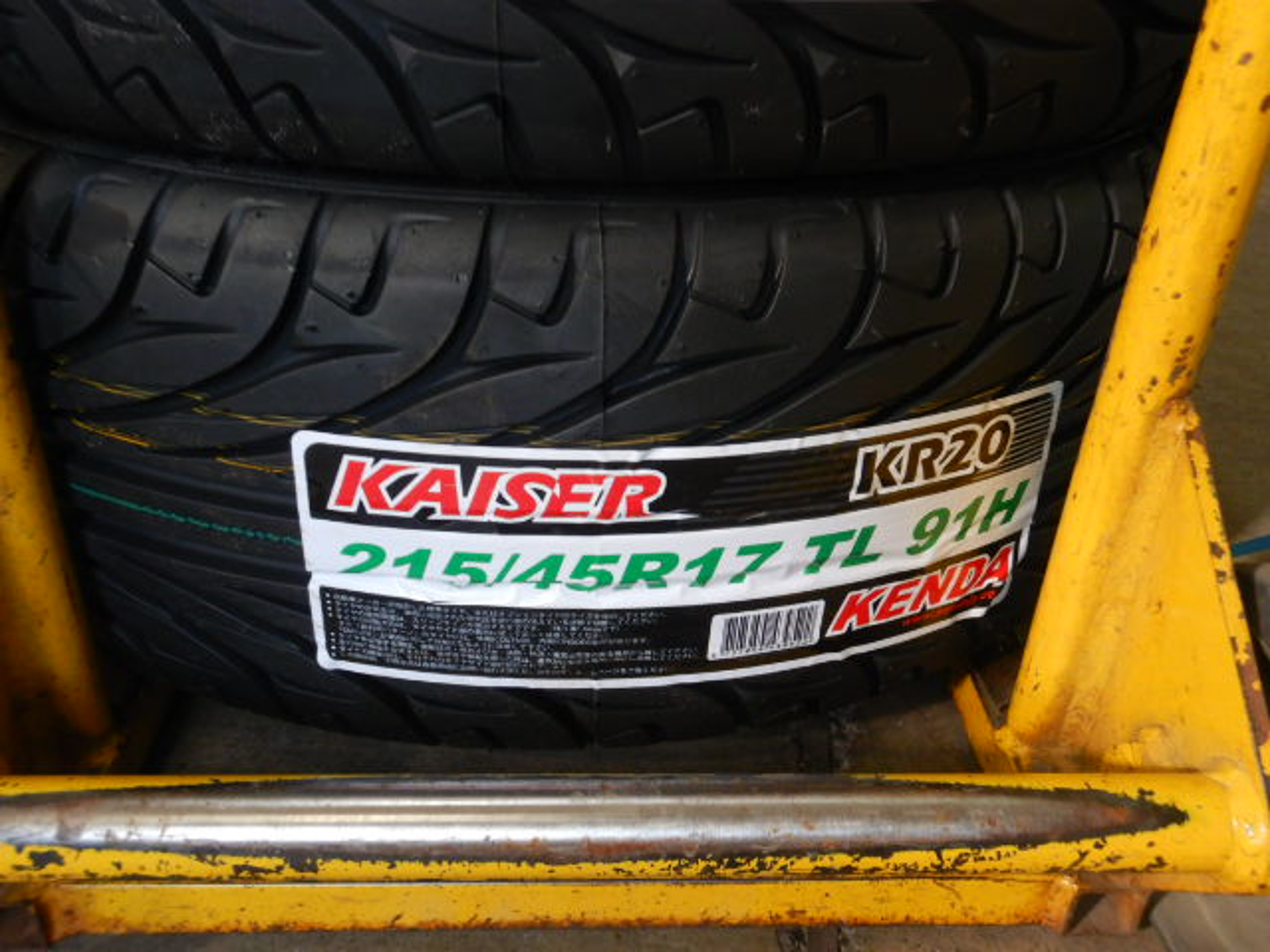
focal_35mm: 31
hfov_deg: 58.4
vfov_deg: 45.4
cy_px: 476
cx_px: 635
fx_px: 1137
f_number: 4.2
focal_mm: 5.6
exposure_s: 1/30
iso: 400
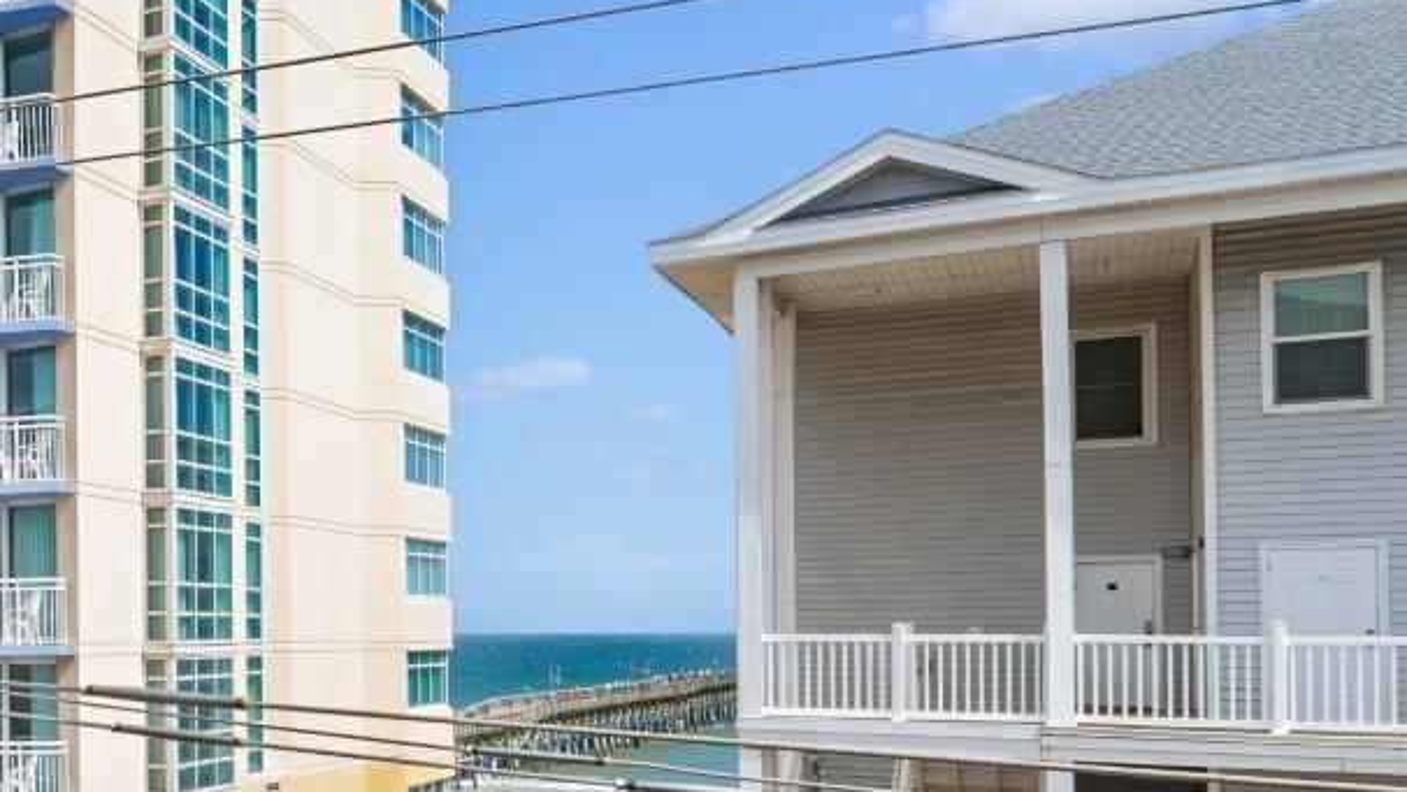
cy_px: 674
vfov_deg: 27.6
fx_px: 1567
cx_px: -311
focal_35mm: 42
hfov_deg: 36.4
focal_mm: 10
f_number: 6.3
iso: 100
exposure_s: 1/160
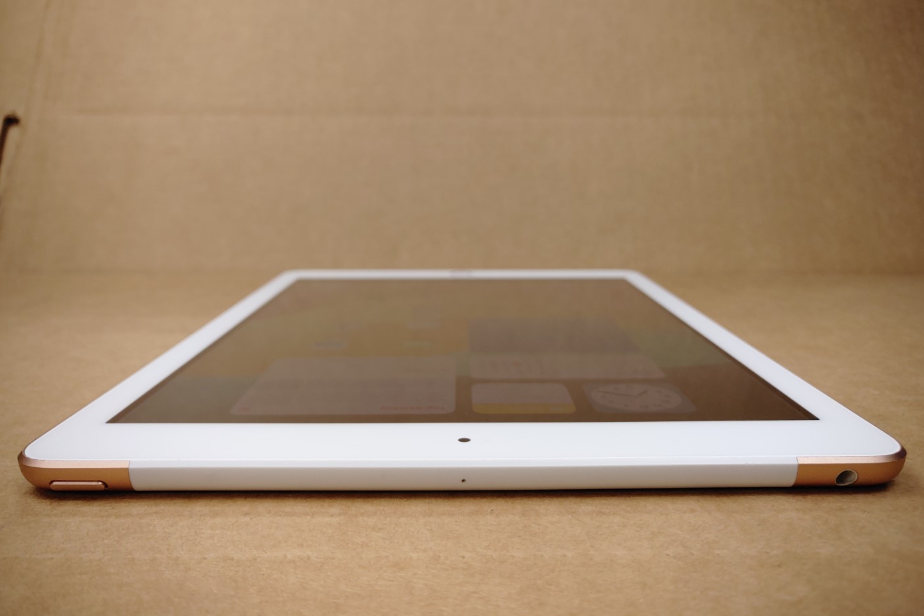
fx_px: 719
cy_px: 264
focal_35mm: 28
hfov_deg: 65.5
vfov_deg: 46.3
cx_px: 465
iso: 50
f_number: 1.8
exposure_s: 1/260
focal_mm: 4.36
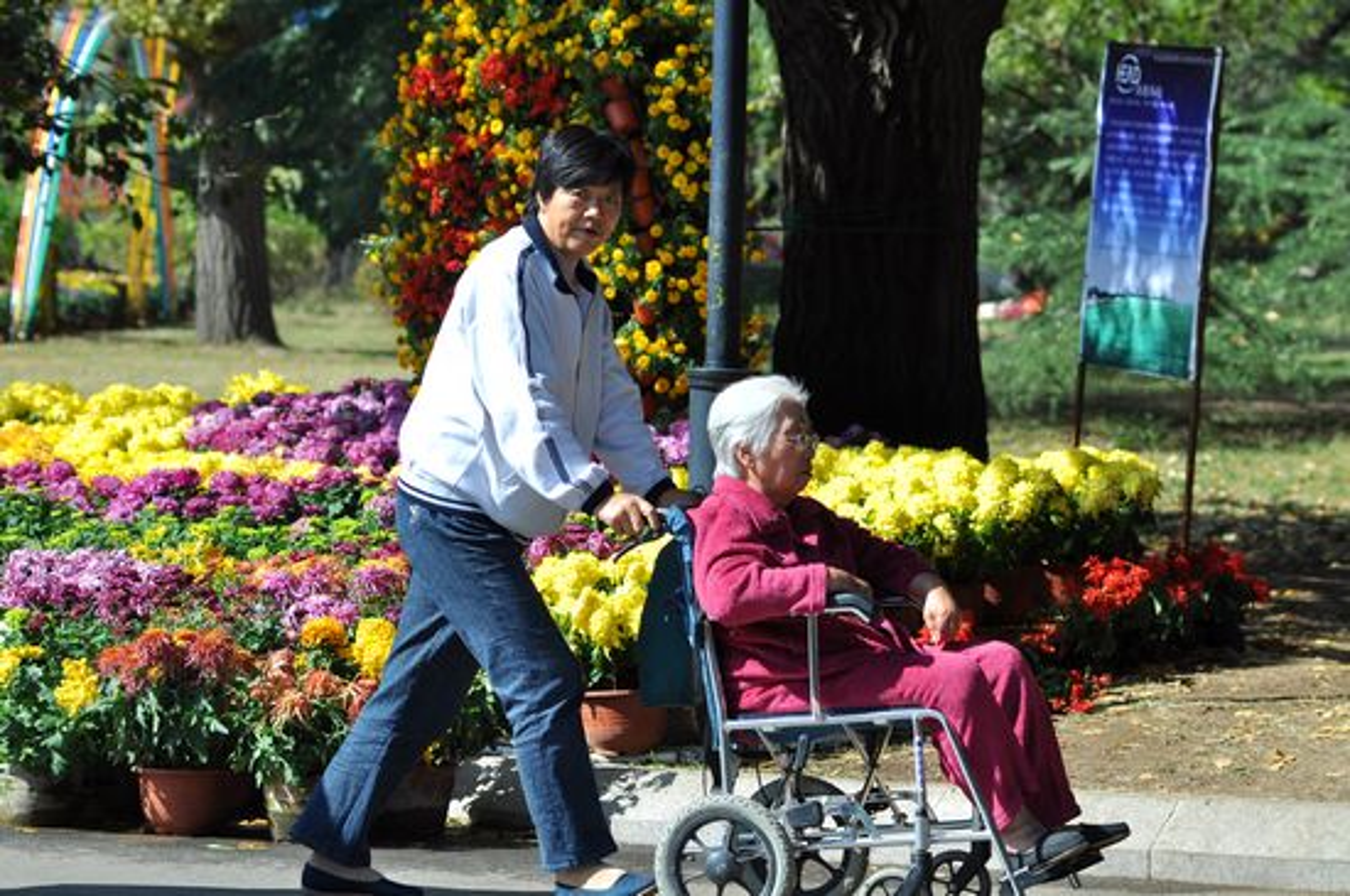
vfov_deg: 8.7
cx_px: 675
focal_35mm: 158
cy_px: 448
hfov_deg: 13.1
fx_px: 5898
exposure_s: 1/500
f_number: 5.6
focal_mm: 105
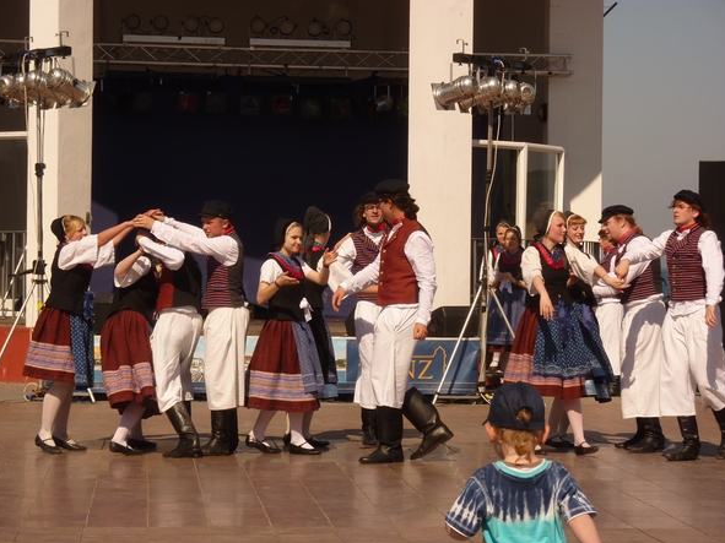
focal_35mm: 130
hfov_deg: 15.2
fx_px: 2722
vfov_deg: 11.4
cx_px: 363
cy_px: 273
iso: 80
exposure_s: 1/640
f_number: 5.6
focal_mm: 21
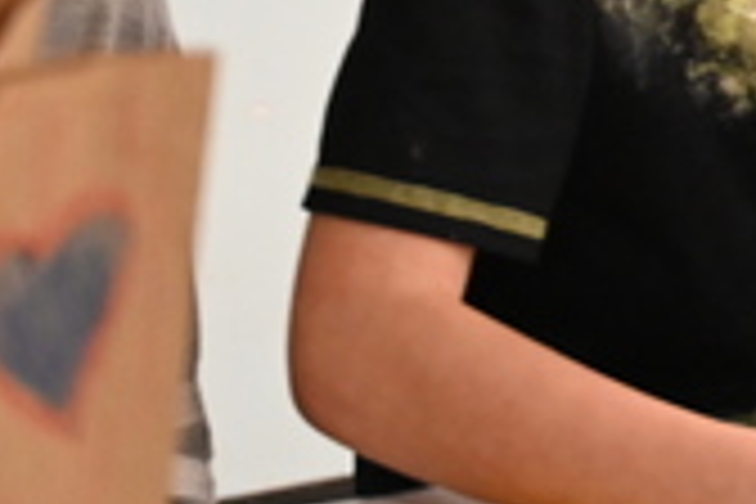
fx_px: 6404
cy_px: -533
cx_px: 1724
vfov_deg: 4.4
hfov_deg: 6.5
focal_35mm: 305
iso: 3200
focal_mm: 50
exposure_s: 1/60
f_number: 4
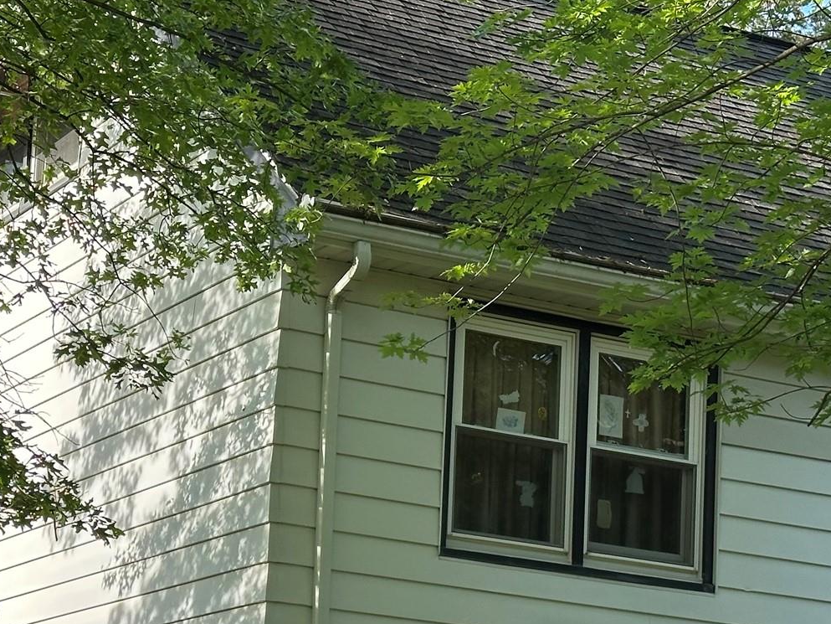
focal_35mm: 99
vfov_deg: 14.8
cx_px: 136
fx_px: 2377
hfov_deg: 19.6
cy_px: 588
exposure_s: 1/1376
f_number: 1.78
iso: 64
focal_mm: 6.86
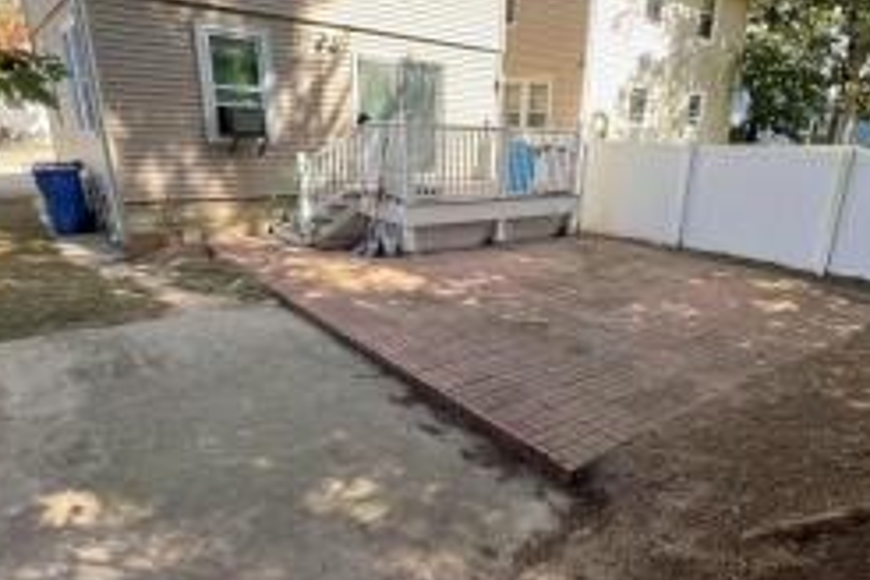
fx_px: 532
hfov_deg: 78.2
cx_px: 492
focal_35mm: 22
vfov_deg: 57.0
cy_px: 329
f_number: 1.8
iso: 32
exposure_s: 1/161
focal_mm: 1.57
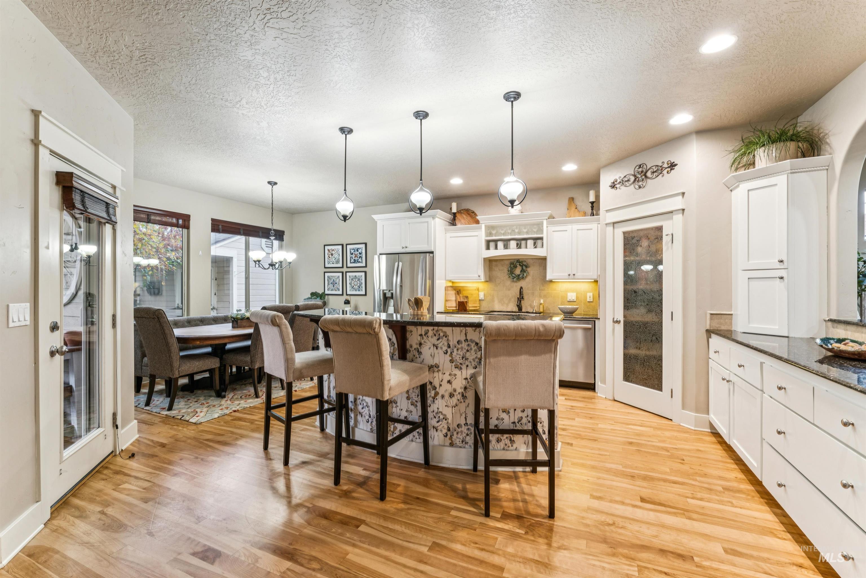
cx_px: 433
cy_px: 289
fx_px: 373
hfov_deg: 98.5
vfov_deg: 75.5
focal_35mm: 16
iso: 400
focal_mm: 15.5
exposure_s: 1/2.5
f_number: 13
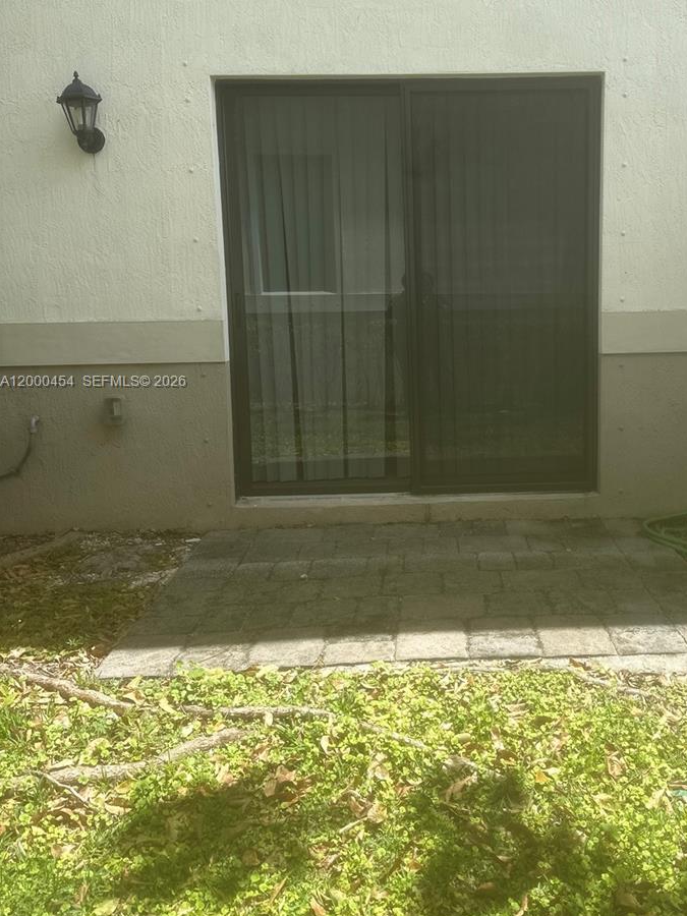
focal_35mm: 32
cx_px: 456
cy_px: 383
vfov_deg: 56.5
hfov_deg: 43.6
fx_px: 847
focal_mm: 6.86
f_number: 1.78
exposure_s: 1/1880
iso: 80
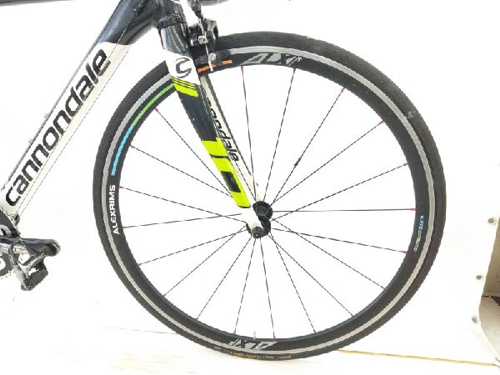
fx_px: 390
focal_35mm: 27
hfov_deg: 65.3
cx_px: 250
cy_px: 188
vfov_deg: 51.4
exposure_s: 1/300
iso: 819
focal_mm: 4.71
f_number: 1.79
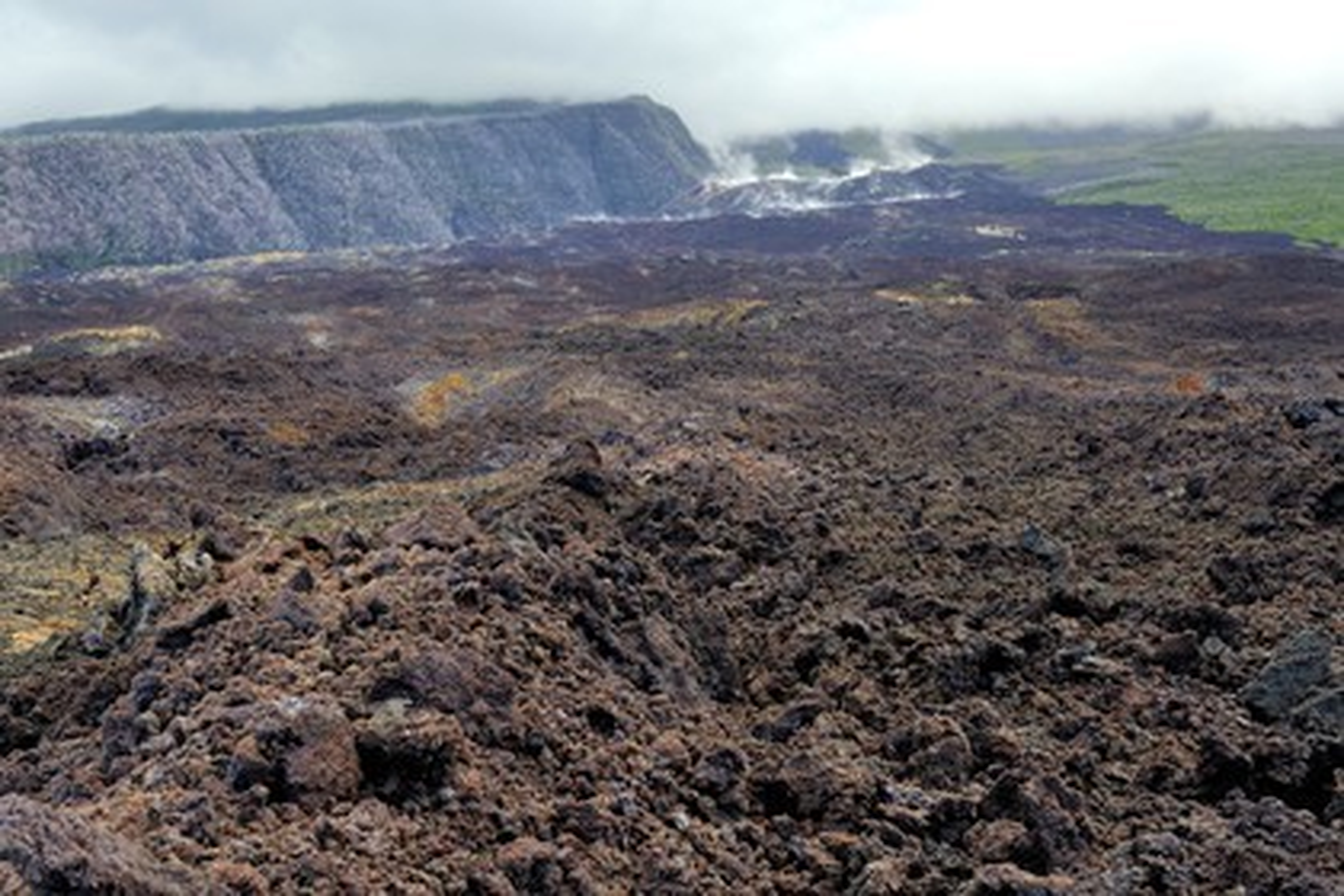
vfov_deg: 27.0
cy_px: 448
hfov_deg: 39.6
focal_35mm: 50
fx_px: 1867
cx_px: 672
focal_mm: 50
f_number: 8
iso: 400
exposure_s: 1/160
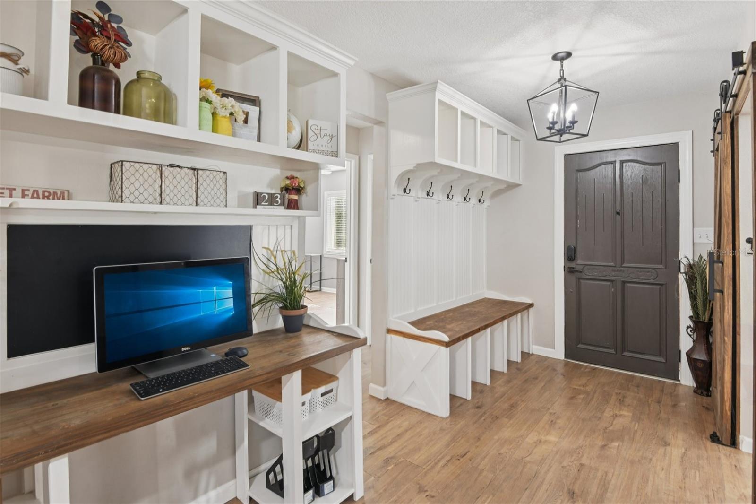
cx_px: 378
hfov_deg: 96.7
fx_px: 336
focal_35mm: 16
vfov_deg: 73.7
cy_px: 252
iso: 400
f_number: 8
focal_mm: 16
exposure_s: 1/8
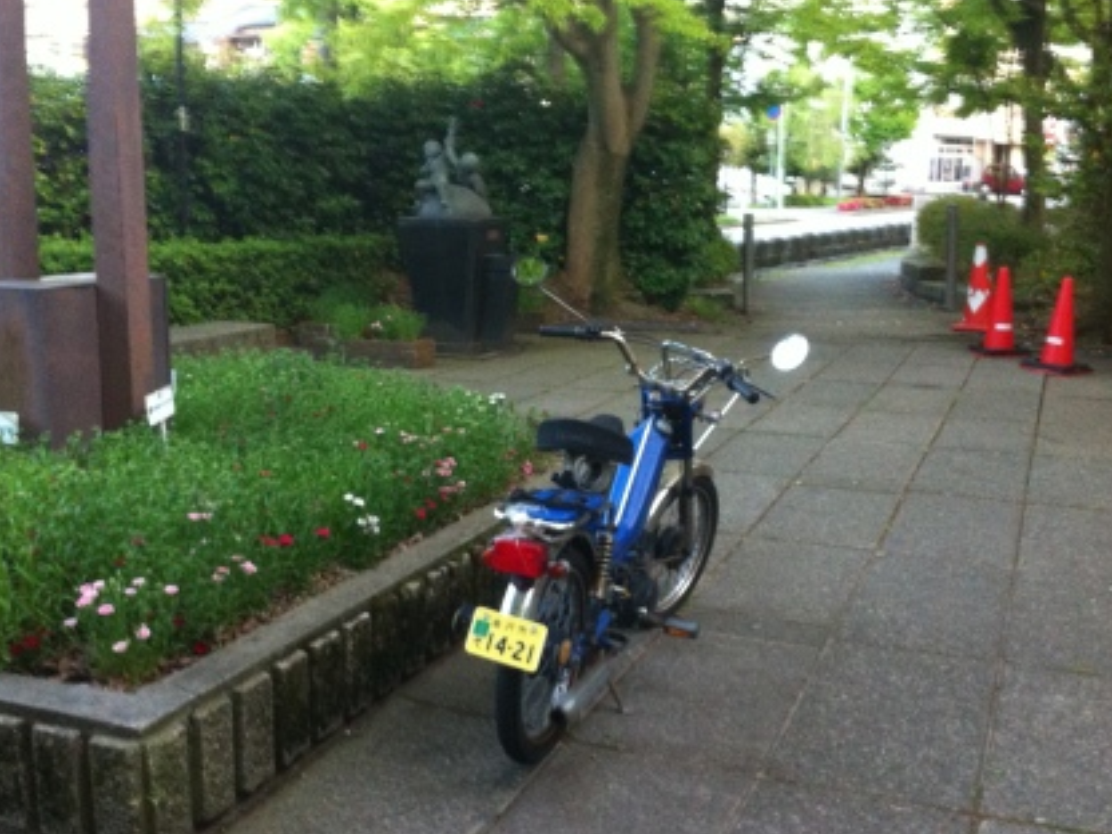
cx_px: 511
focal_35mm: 42
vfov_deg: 34.3
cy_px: 413
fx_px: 1349
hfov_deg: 44.8
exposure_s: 1/17
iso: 320
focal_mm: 3.85
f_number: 2.8
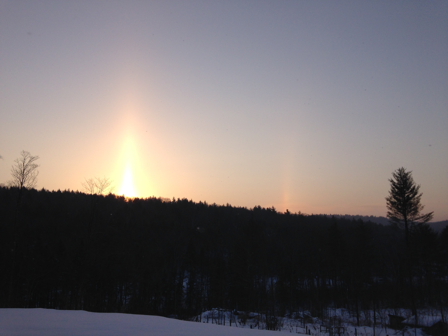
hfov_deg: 55.4
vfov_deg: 42.9
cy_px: 168
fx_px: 427
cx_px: 224
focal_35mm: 33
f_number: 2.4
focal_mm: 4.12
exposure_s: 1/1205
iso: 50
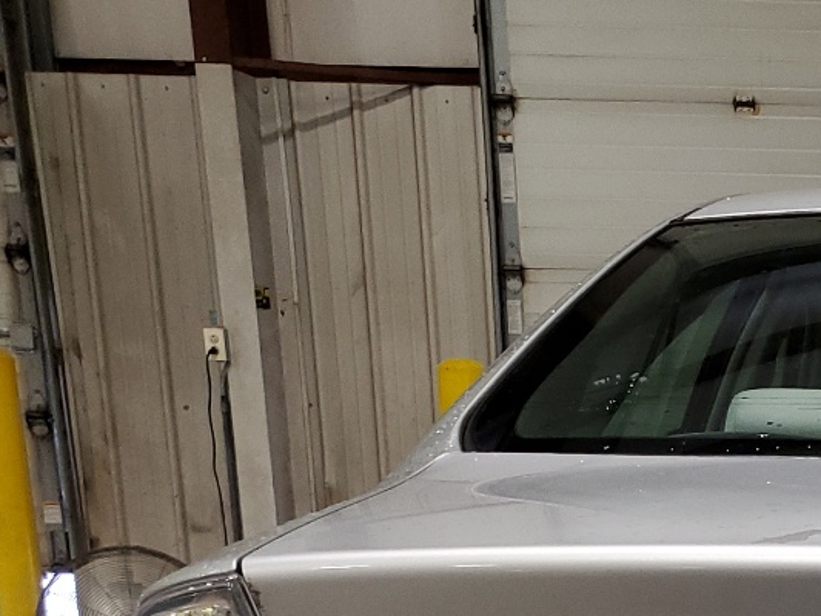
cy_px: 879
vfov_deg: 17.3
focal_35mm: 78
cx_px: 1098
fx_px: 1850
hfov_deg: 22.2
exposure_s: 1/60.2
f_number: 1.5
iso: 81
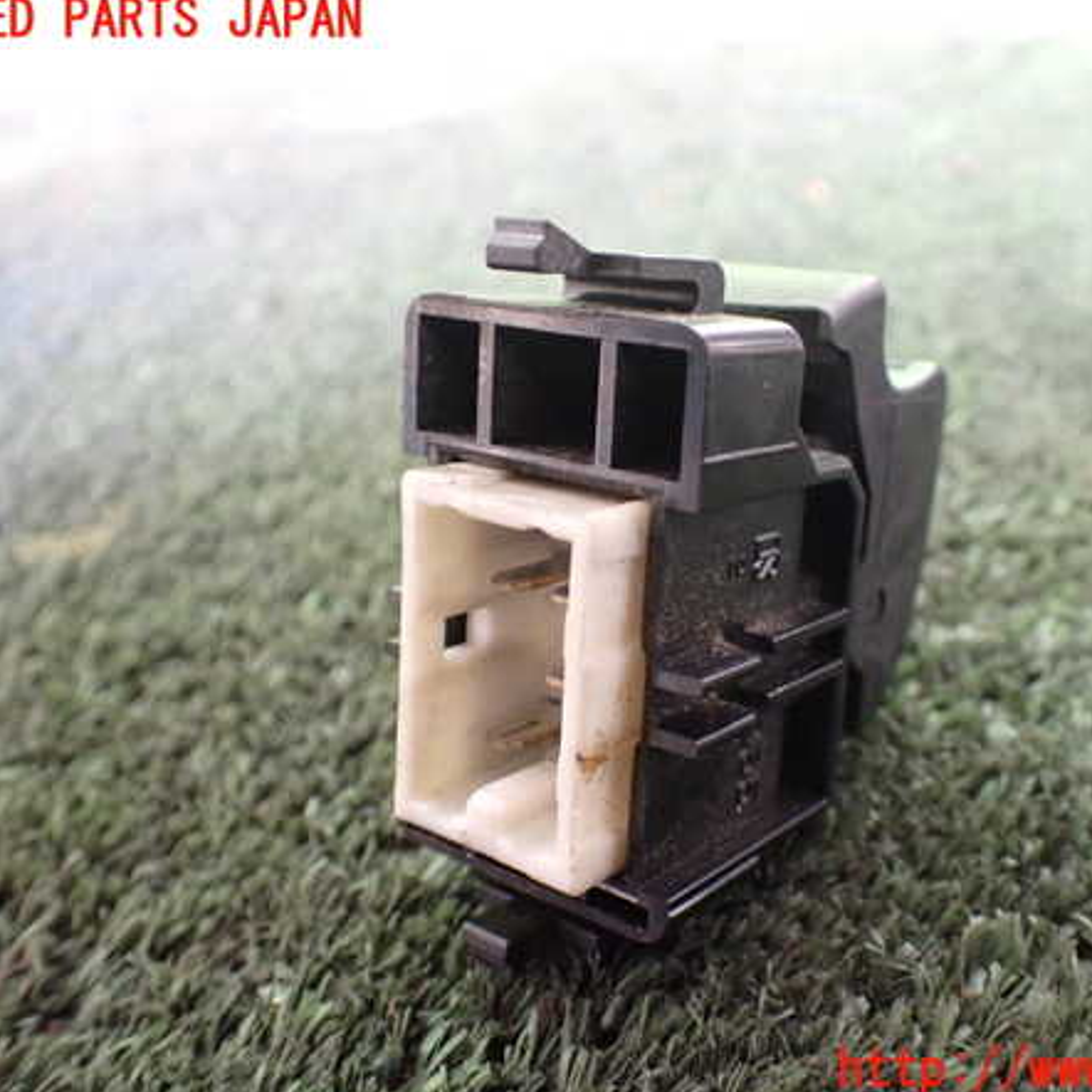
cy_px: 546
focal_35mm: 36
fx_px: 1285
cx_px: 655
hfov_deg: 45.8
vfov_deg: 46.0
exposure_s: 1/80
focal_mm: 5.4
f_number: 2.3
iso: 800
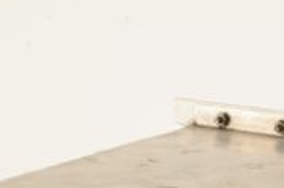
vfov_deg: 8.0
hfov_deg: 12.1
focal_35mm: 167
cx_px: 311
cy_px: 293
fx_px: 1314
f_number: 13
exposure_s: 1/125
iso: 1600
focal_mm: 50
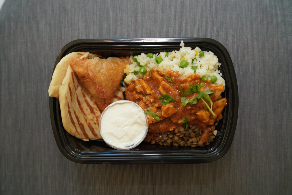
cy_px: 98
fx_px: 284
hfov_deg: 54.4
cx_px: 146
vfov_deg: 37.9
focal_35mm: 35
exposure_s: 1/250
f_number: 2.8
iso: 125
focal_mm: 35
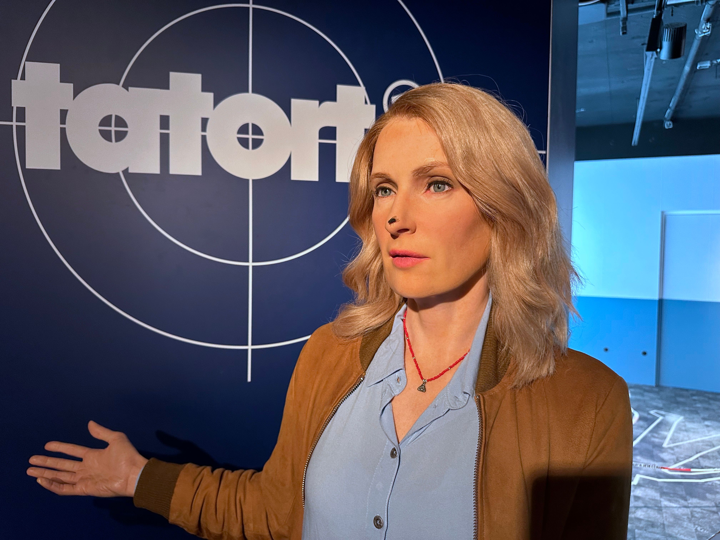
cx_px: 360
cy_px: 270
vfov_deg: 56.8
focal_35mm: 24
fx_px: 499
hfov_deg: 71.6
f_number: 1.78
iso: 320
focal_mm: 6.86
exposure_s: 1/59
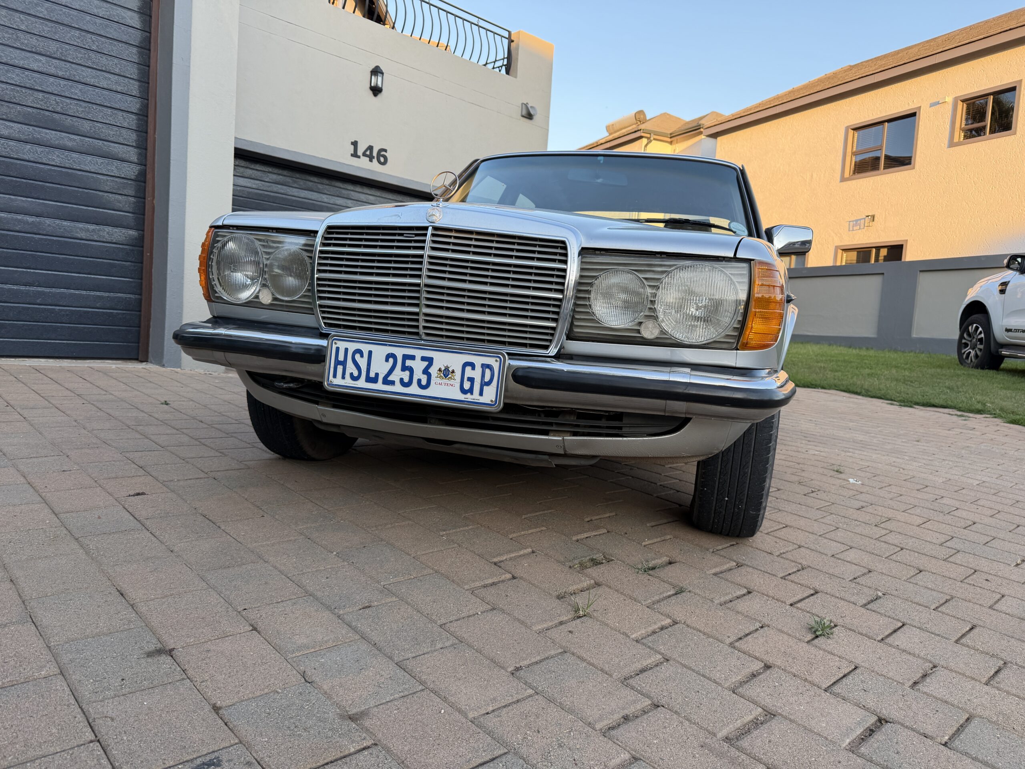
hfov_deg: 71.6
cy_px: 384
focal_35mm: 24
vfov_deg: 56.8
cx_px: 512
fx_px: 711
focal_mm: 6.76
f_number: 1.78
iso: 80
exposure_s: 1/198
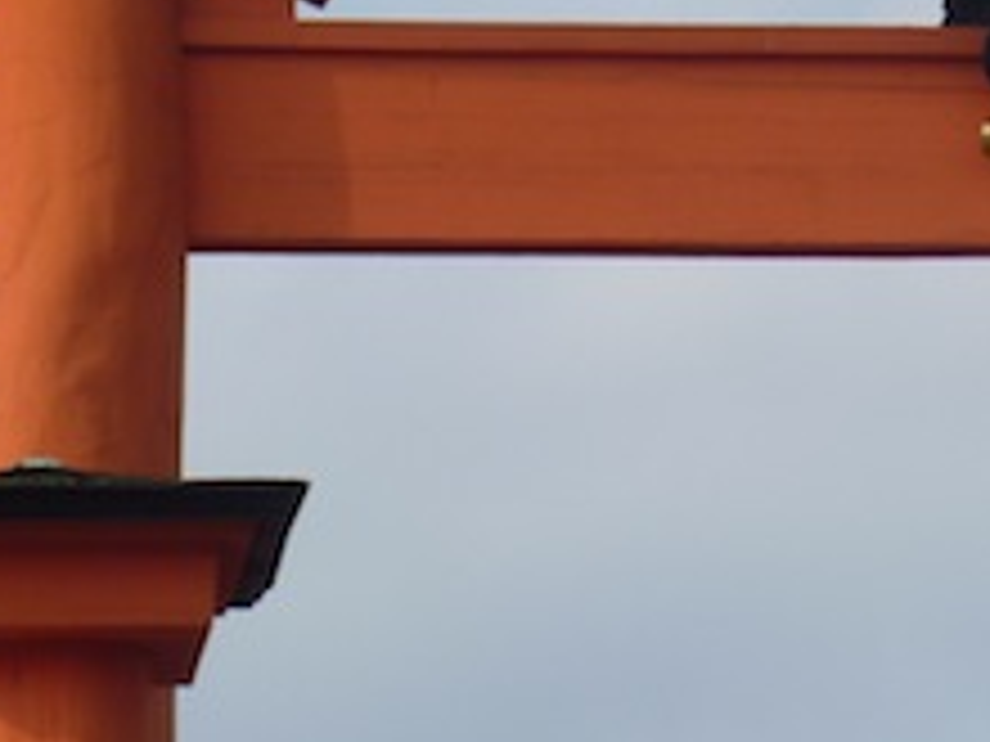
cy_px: -31
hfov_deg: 6.1
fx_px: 9266
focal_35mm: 324
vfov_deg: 4.6
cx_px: 1071
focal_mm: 21.2
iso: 80
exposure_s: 1/200
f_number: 7.1
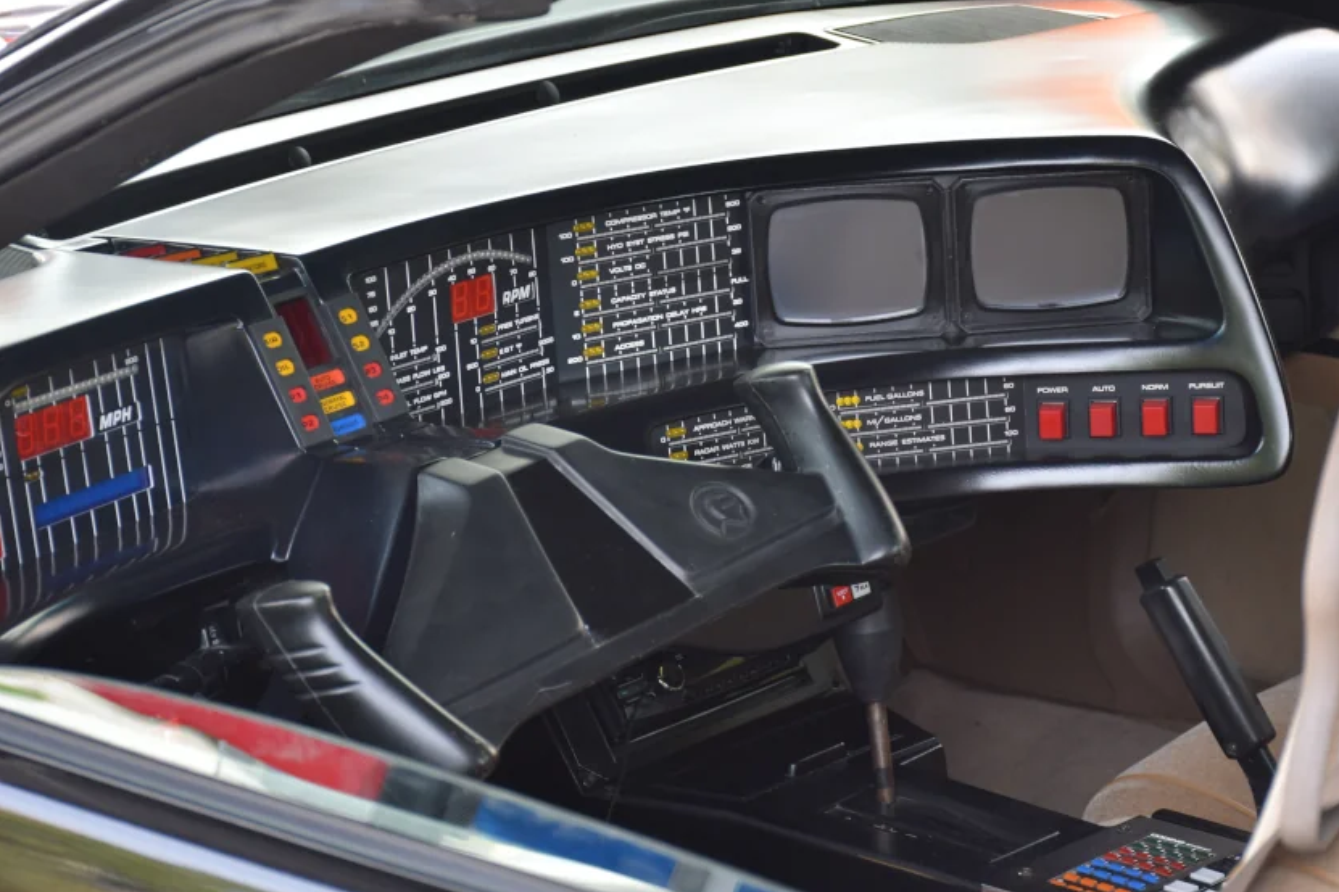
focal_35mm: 104
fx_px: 3868
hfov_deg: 19.6
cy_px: 467
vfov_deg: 13.2
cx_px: 772
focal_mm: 60
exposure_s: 1/125
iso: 400
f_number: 5.6
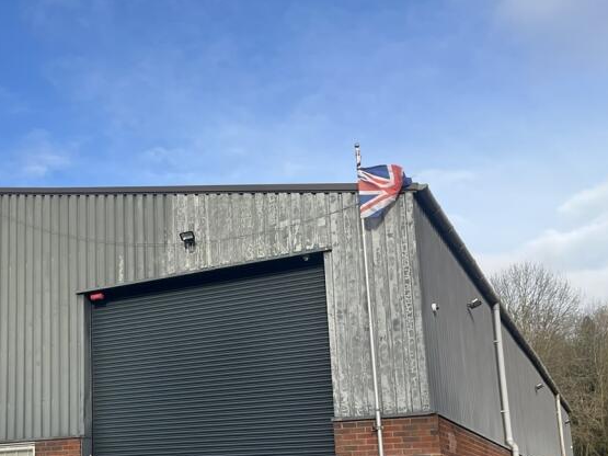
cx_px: 97
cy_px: 349
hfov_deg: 37.8
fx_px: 843
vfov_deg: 29.7
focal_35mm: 48
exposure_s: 1/2062
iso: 50
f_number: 1.6
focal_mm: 5.1
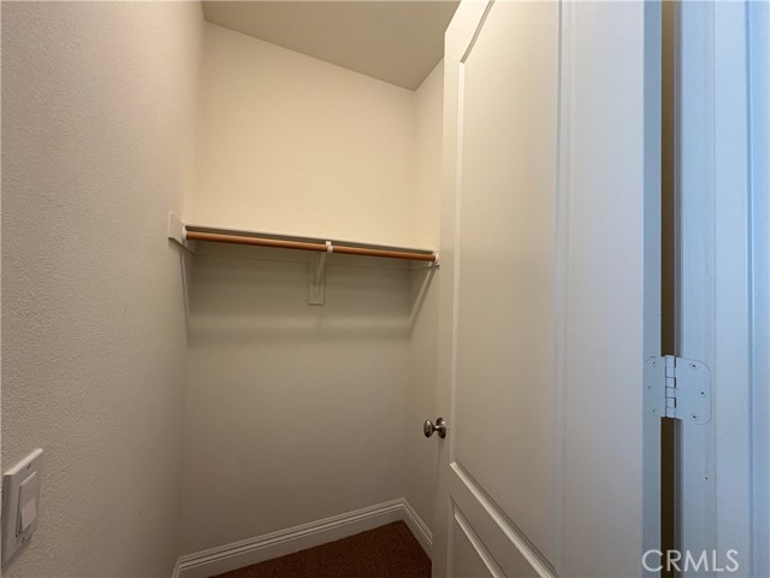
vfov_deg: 85.7
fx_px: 311
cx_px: 385
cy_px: 289
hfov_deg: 102.1
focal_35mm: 14
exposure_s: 1/120
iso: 200
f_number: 2.2
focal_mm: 2.22
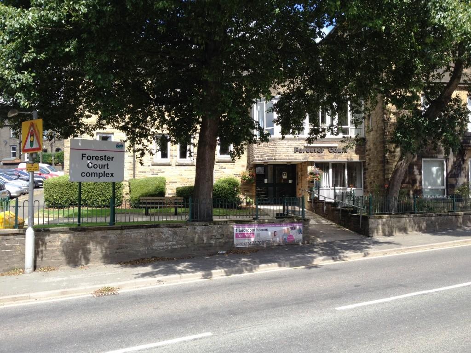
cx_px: 236
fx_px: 476
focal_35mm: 35
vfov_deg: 40.7
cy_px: 176
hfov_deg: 52.6
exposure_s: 1/746
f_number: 2.4
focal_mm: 4.28
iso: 50
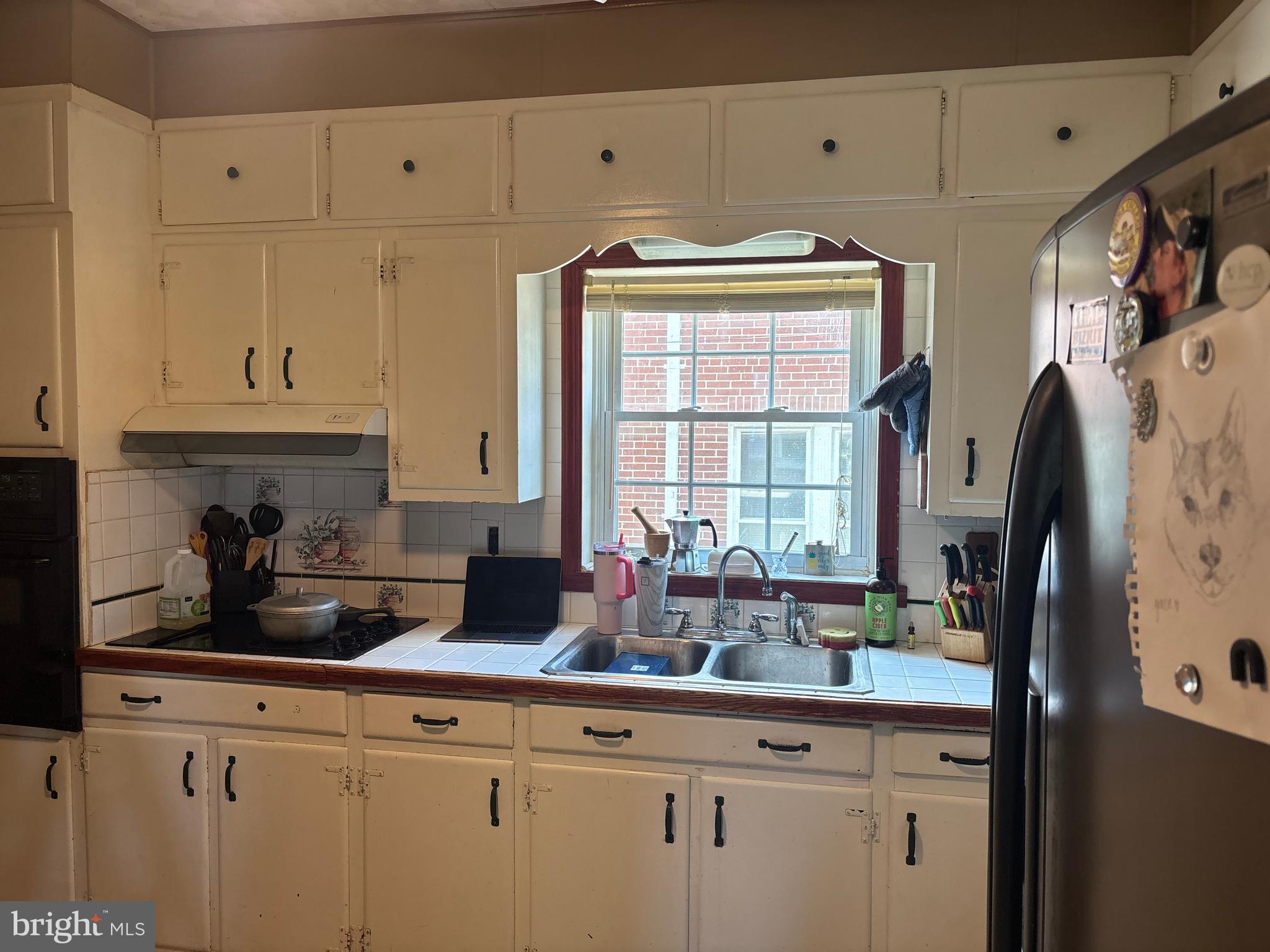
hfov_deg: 67.3
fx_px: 954
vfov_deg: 53.1
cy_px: 476
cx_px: 635
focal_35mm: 26
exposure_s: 1/60
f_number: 1.6
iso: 100
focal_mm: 5.96
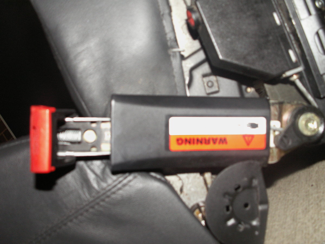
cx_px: 162
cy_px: 122
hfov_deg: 52.6
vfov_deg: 40.7
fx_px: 329
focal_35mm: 35
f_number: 2.8
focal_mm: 5.86
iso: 160
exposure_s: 1/40
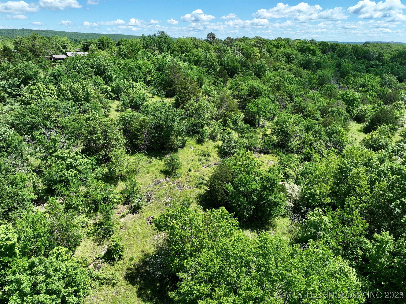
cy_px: 152
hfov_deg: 71.6
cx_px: 203
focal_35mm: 24
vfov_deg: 56.8
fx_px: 281
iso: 140
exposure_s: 1/2000
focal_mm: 12.29
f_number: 2.8
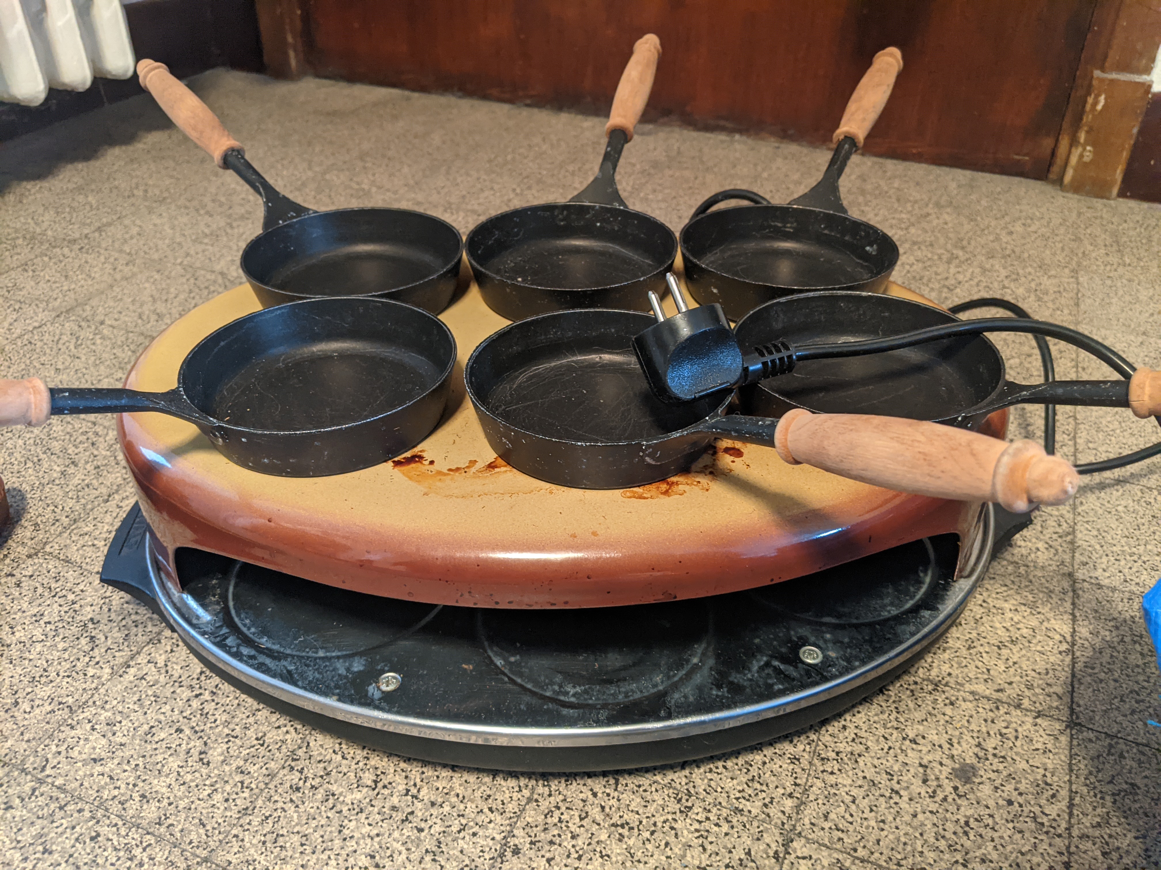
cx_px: 580
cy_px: 435
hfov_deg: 65.3
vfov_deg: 51.4
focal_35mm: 27
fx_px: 906
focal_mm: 4.44
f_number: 1.8
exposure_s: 1/25
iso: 487
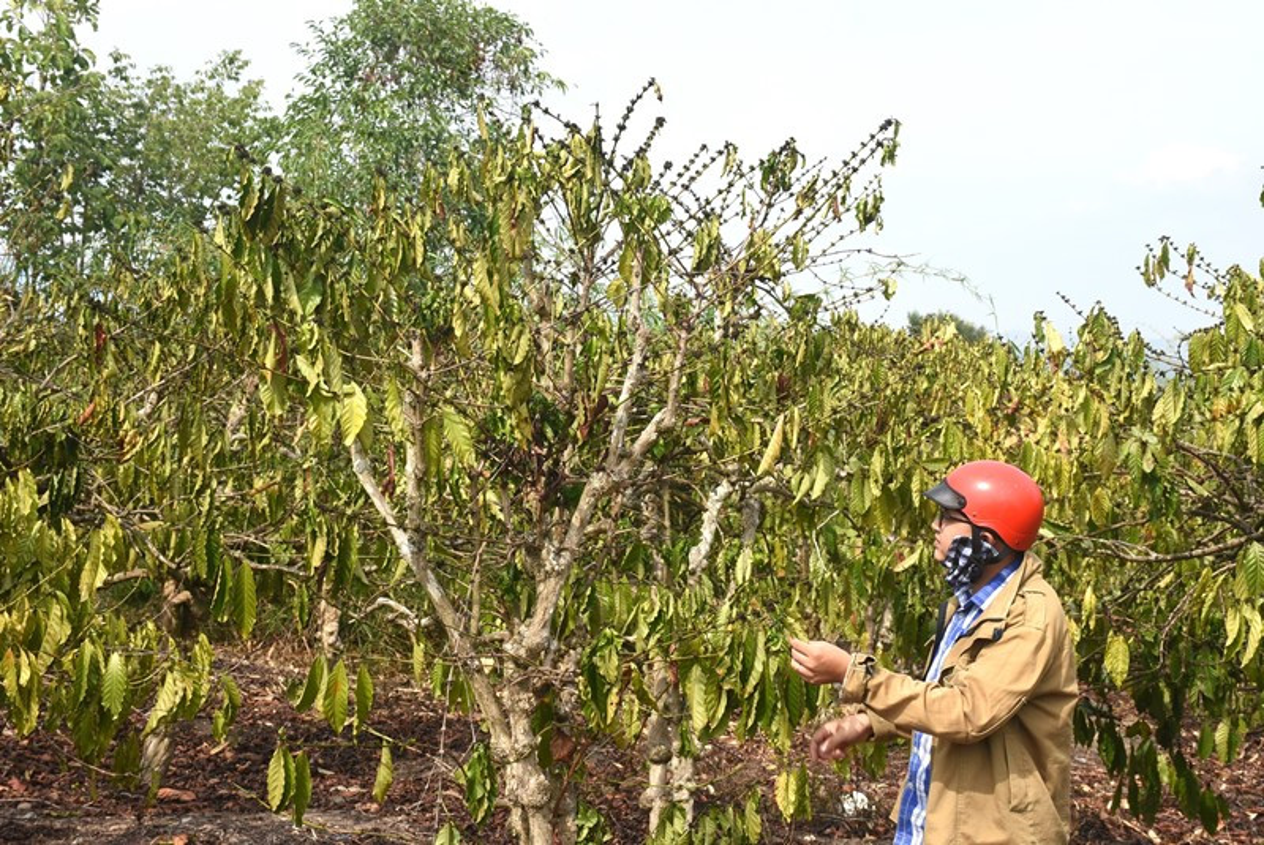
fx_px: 2530
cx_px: 632
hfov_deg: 28.0
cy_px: 422
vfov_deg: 19.0
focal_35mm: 72
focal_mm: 48
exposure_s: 1/160
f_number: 13
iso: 200
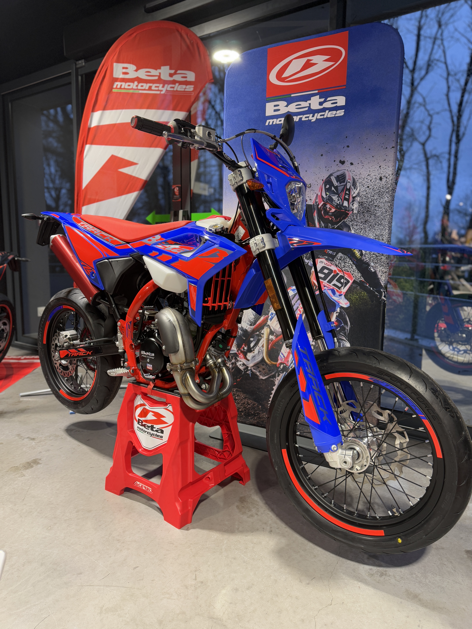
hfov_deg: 56.8
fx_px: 436
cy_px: 314
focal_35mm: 24
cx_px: 236
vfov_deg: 71.6
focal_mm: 6.76
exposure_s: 1/50
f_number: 1.78
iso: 125
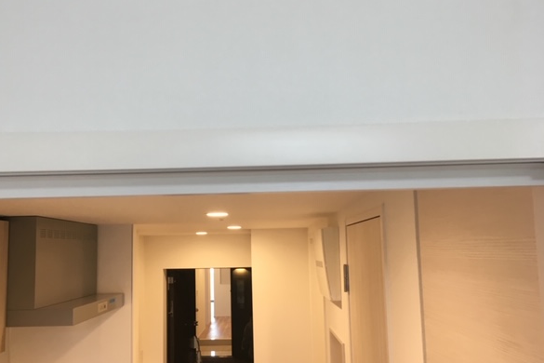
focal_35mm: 33
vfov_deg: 39.9
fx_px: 499
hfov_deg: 57.1
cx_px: 247
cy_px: 207
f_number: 2.2
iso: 50
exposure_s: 1/30
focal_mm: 4.15
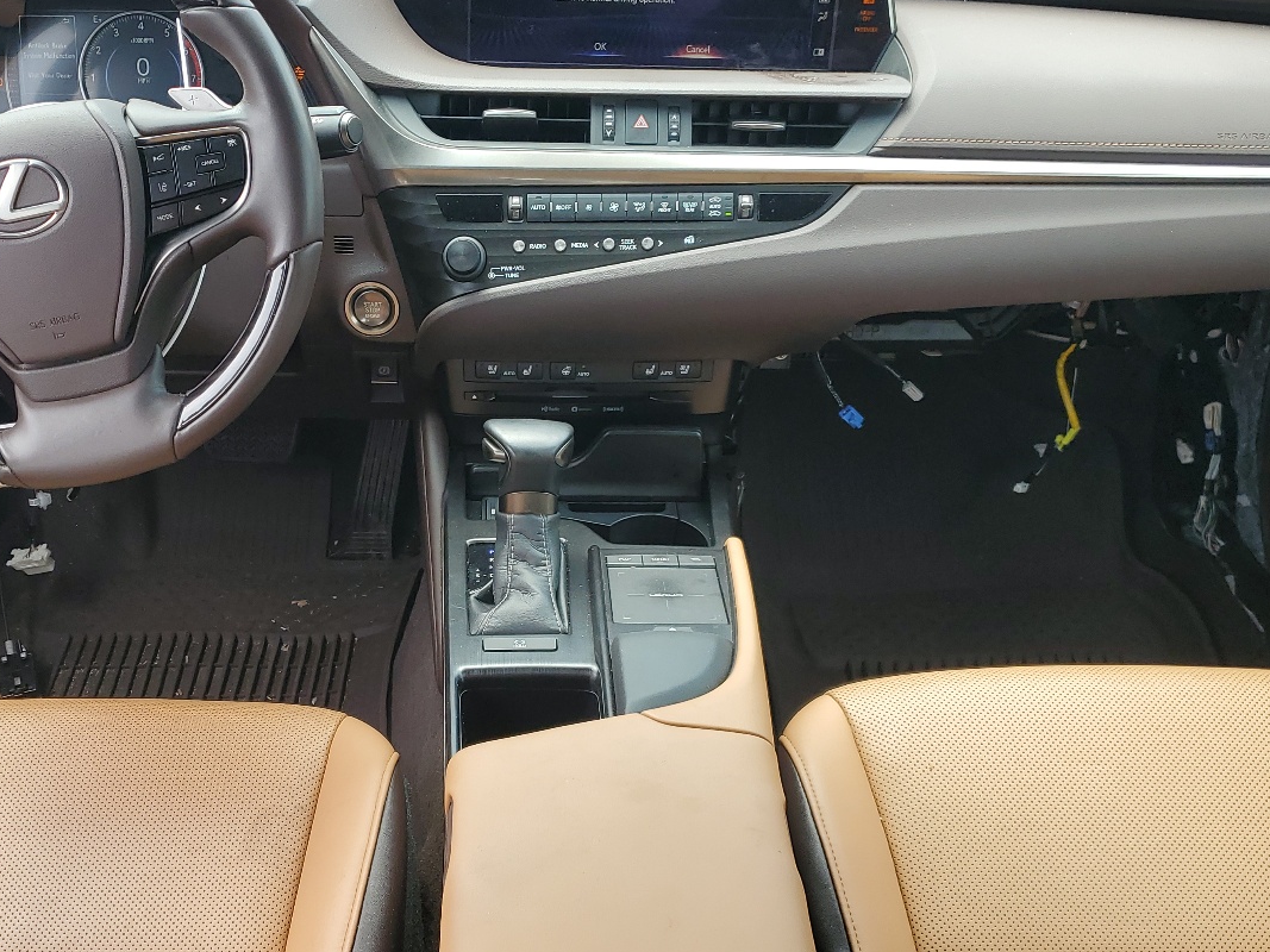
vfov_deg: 36.7
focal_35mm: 39
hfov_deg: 47.6
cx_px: 515
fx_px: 1431
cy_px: 578
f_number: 1.5
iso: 50
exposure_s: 1/263
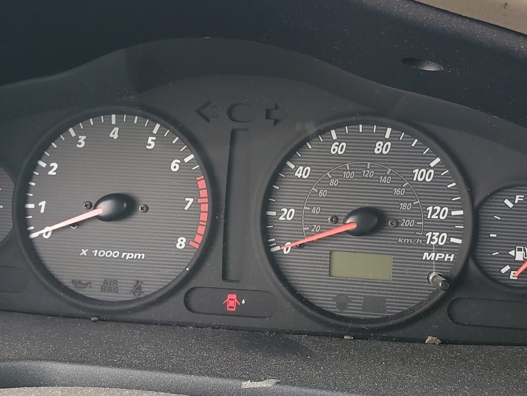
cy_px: 191
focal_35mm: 43
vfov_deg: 33.6
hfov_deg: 43.8
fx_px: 655
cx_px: 272
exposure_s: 1/60.2
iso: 56
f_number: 1.5
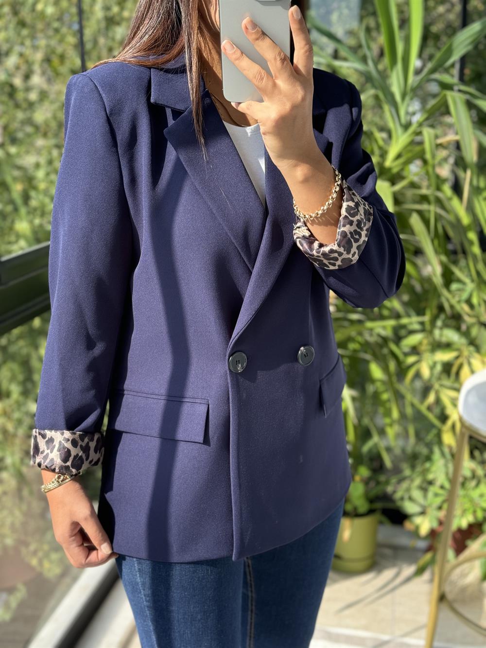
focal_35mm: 48
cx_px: 243
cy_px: 324
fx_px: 898
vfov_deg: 39.7
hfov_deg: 30.3
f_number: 1.78
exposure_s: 1/503
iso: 64
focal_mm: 6.76
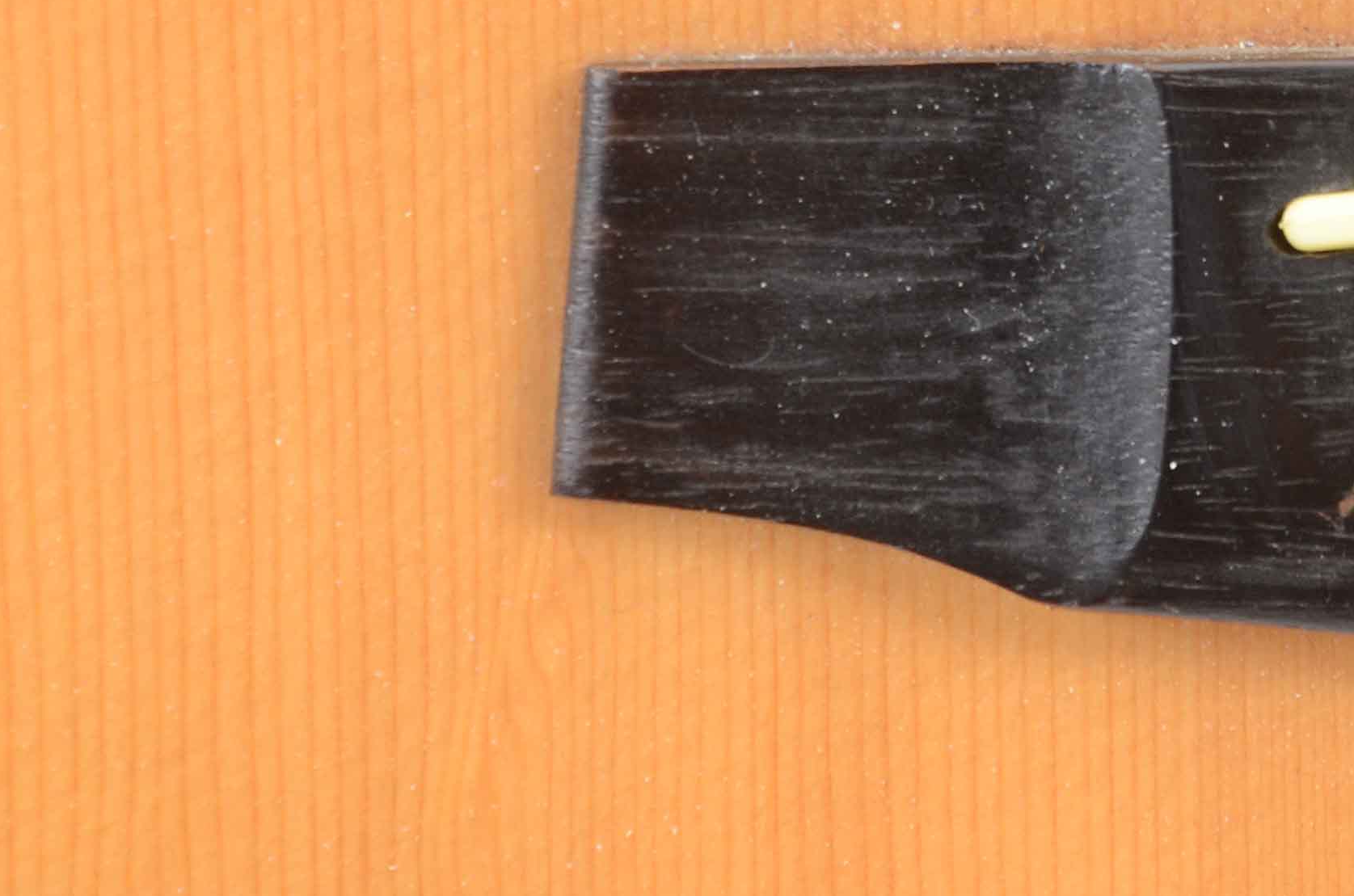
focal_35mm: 463
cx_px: 1950
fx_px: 17394
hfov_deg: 4.4
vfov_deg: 2.9
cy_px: -173
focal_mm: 105
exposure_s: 1/80
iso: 400
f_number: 9
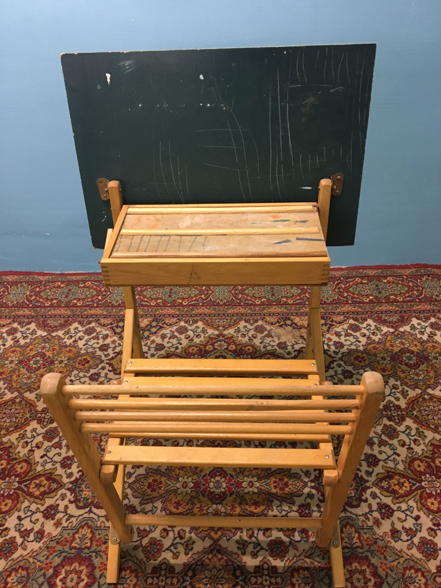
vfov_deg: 61.7
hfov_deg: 48.2
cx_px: 220
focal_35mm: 29
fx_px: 493
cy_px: 294
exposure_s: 1/33
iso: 250
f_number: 2.2
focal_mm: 4.15
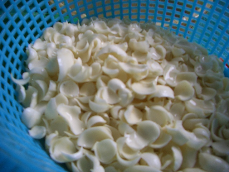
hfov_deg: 52.6
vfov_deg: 40.7
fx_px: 232
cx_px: 114
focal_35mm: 35
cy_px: 86
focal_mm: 5.8
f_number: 2.6
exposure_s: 1/80
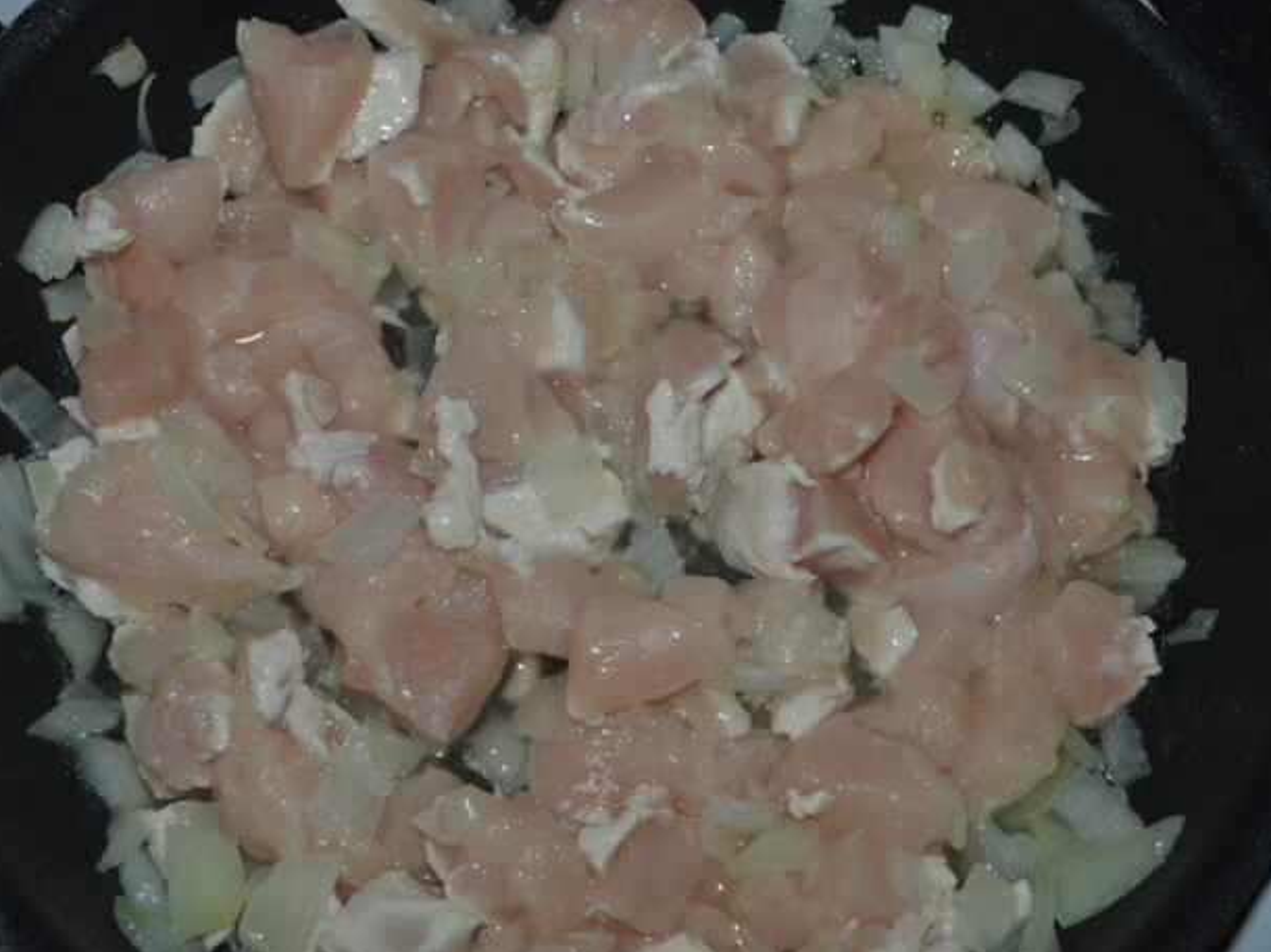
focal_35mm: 43
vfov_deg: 33.6
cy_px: 480
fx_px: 1578
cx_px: 581
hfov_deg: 43.8
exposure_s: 1/60
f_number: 8
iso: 100
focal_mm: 26
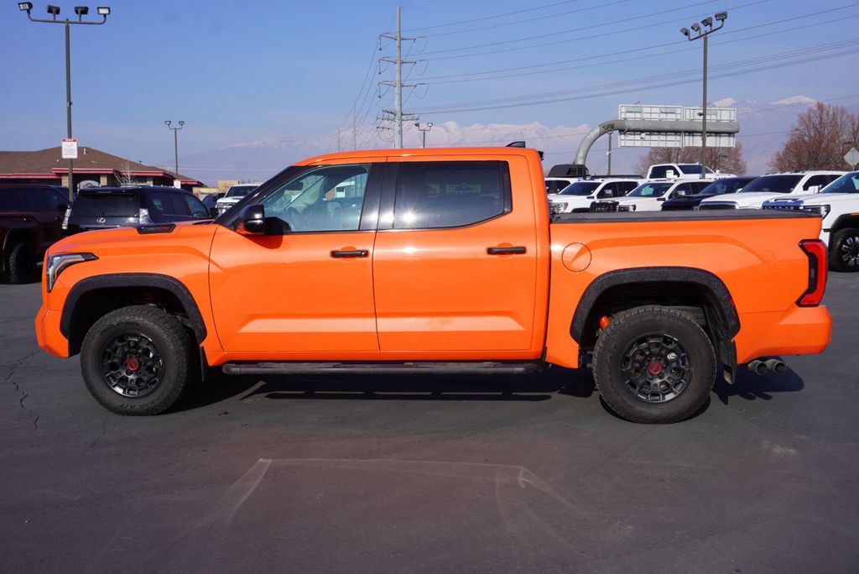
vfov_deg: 36.9
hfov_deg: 53.1
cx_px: 430
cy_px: 287
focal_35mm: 36
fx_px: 859
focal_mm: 24
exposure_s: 1/200
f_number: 11
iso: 100
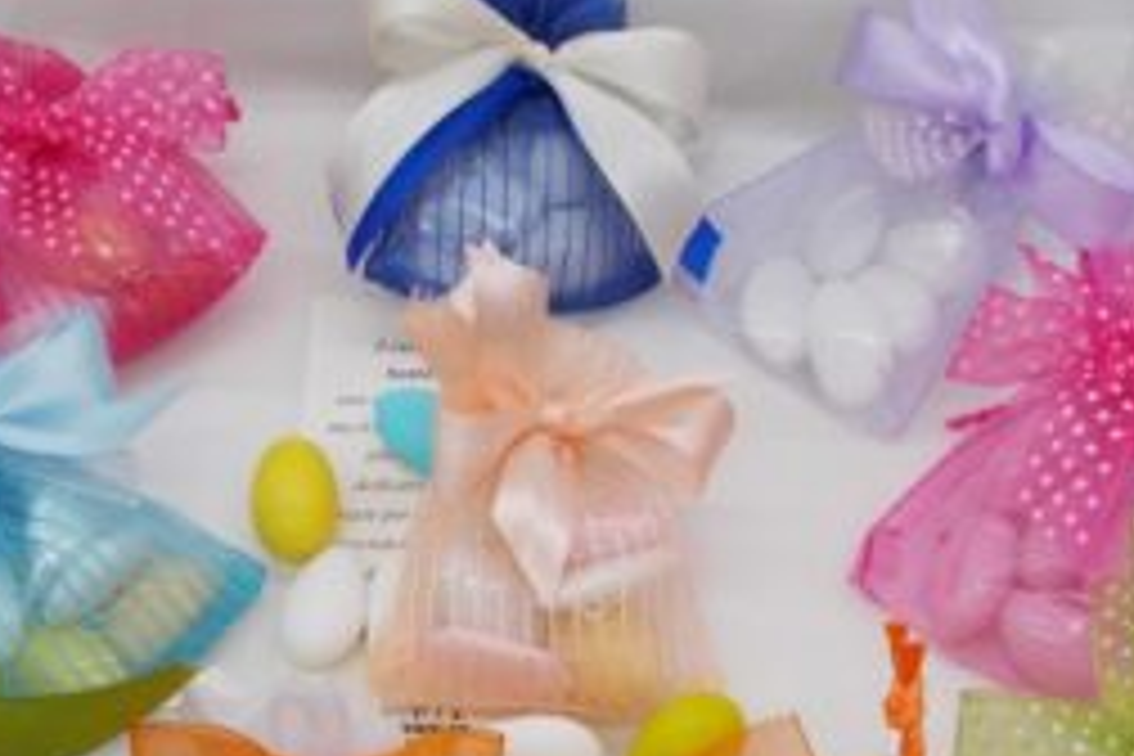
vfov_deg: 21.4
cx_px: 558
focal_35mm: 62
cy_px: 677
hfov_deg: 32.4
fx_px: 1953
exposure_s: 1/160
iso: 80
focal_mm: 5.3
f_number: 3.4
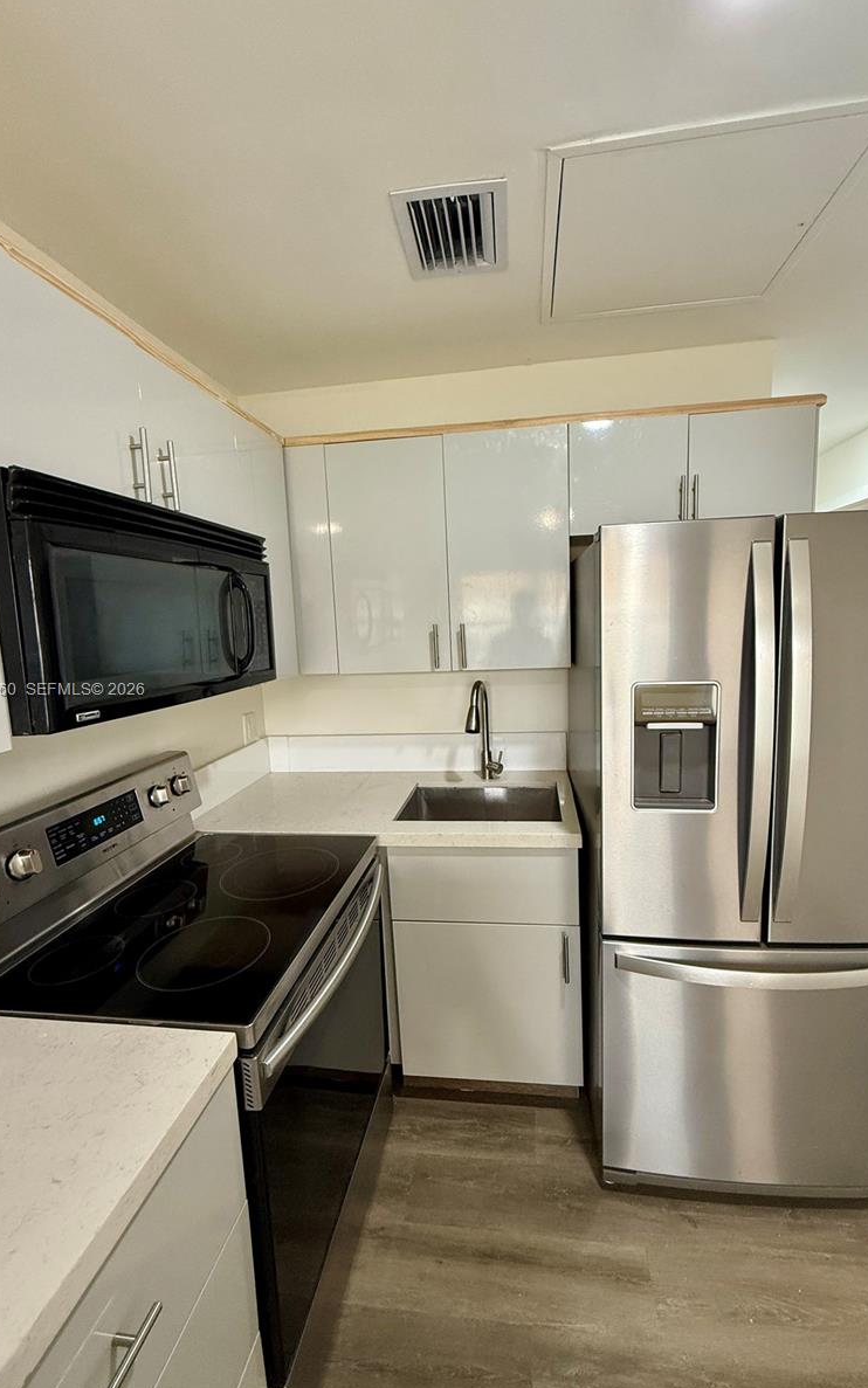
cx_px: 455
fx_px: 568
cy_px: 691
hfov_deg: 74.7
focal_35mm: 15
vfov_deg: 101.5
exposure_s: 1/60
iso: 200
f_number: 2.2
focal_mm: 2.22
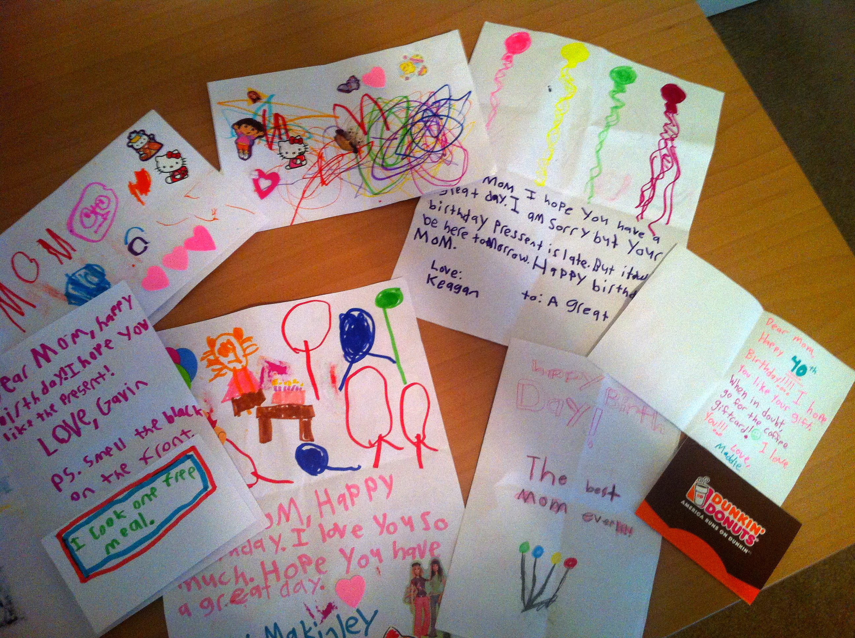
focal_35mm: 35
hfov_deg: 52.7
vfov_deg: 40.6
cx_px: 428
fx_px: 863
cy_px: 319
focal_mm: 3.85
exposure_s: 1/15
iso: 160
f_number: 2.8
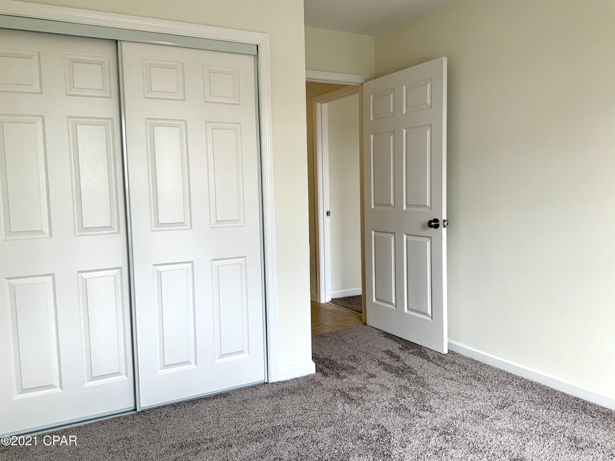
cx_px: 308
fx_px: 515
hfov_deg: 61.7
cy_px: 230
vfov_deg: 48.2
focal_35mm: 29
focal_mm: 3
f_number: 1.8
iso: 25
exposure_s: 1/120
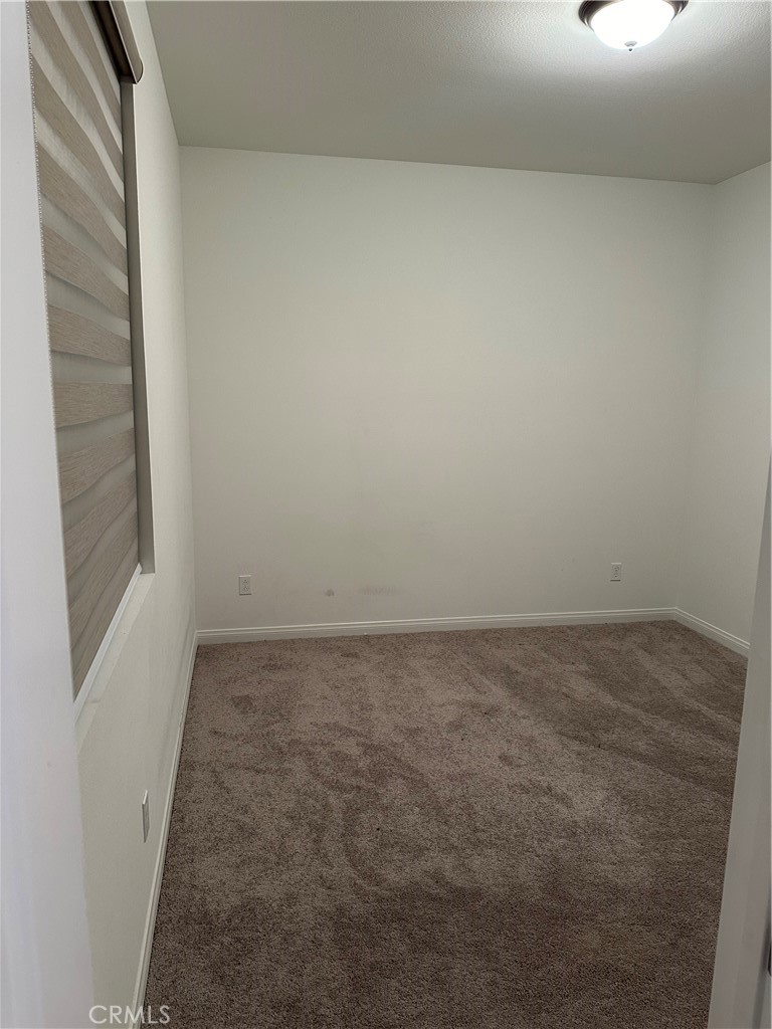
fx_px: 714
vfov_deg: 71.6
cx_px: 386
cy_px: 514
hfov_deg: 56.8
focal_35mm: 24
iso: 320
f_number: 1.78
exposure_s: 1/60
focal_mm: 6.86
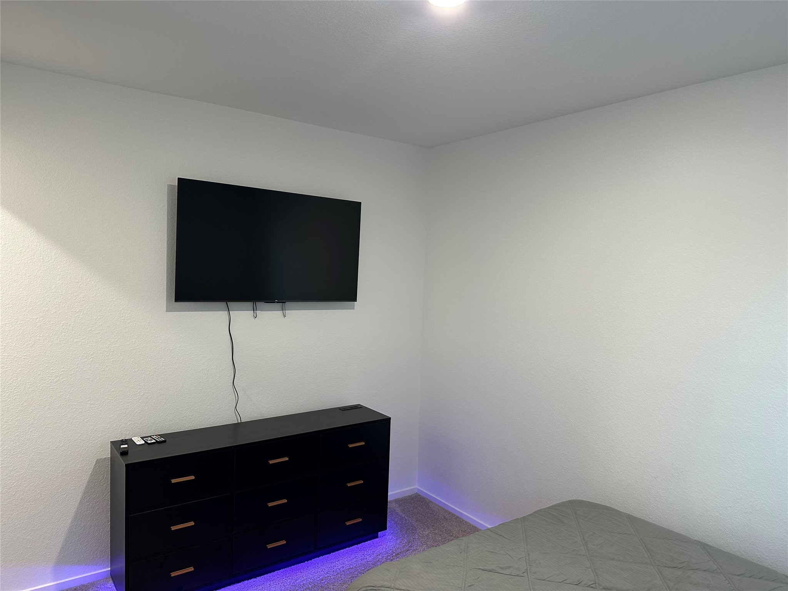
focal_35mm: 24
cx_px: 394
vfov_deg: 56.8
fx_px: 546
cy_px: 296
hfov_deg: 71.6
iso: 160
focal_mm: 6.86
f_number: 1.78
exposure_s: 1/60
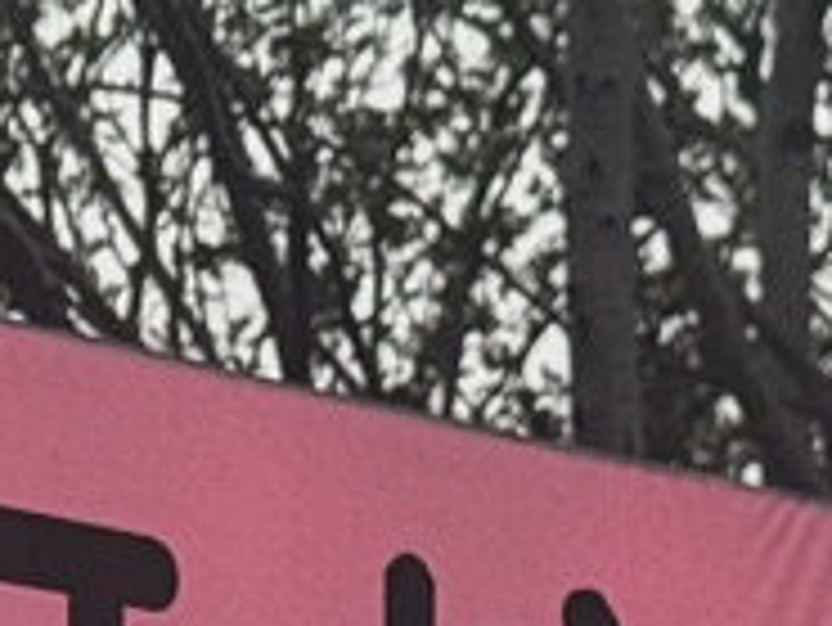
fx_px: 6397
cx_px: -733
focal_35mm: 266
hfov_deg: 7.2
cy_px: 1284
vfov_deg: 5.5
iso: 50
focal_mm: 6.76
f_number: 1.78
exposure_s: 1/100
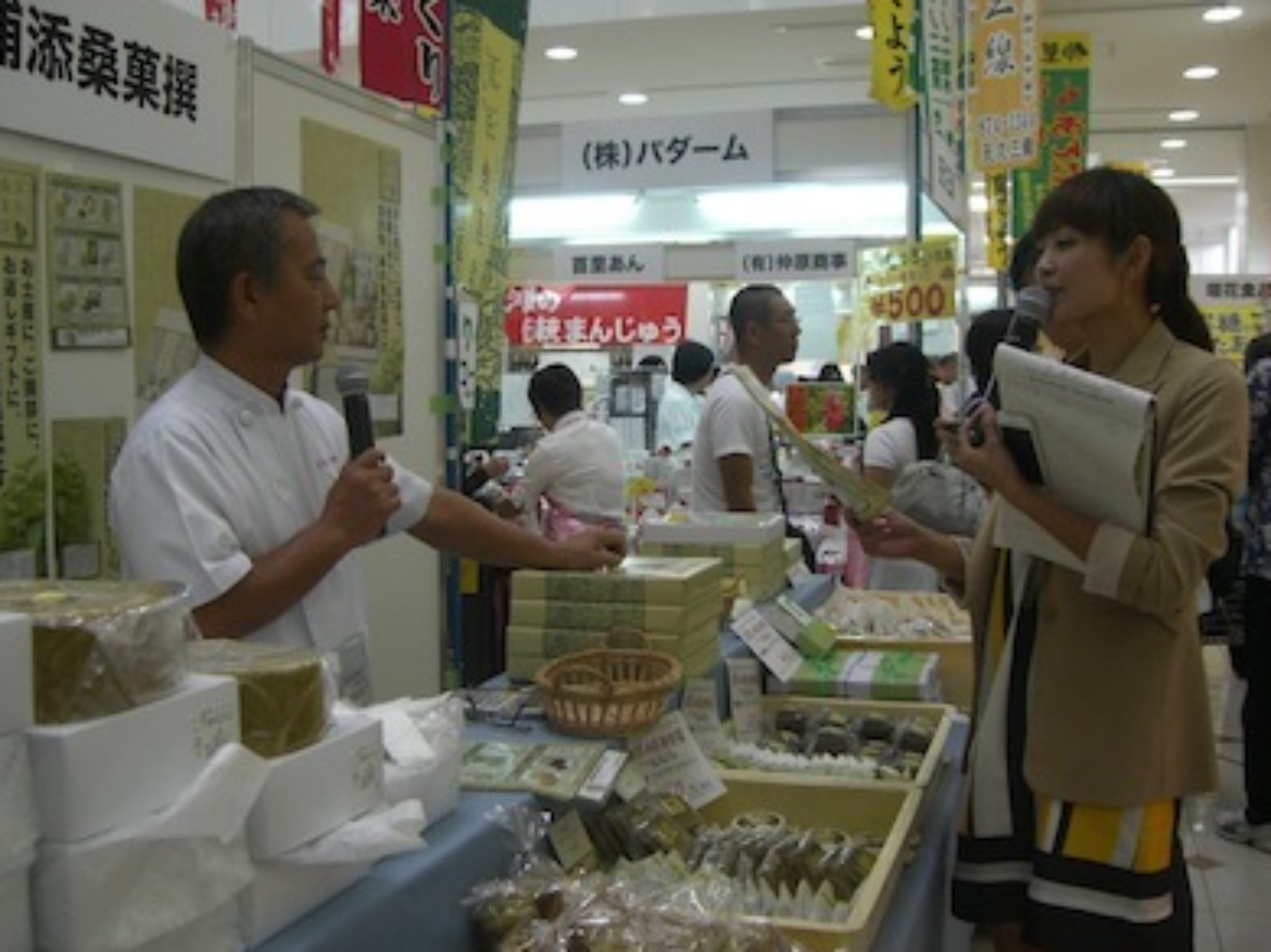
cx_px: 629
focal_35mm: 39
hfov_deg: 47.9
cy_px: 476
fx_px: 1431
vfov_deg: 36.8
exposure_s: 1/60
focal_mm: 6.2
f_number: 2.7
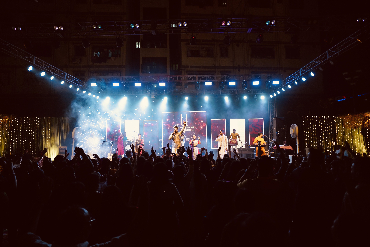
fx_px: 206
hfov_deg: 84.0
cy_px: 124
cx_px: 185
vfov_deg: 61.9
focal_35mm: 20
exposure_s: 1/200
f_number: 2.8
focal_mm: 20
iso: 500
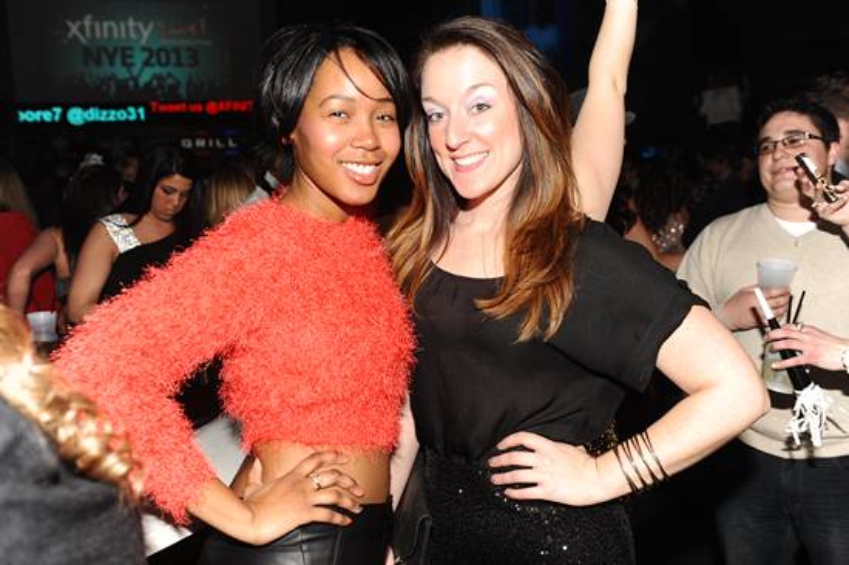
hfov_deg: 50.7
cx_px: 424
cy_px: 282
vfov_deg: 35.0
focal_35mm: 38
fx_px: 896
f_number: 4.8
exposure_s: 1/250
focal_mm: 38
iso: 800
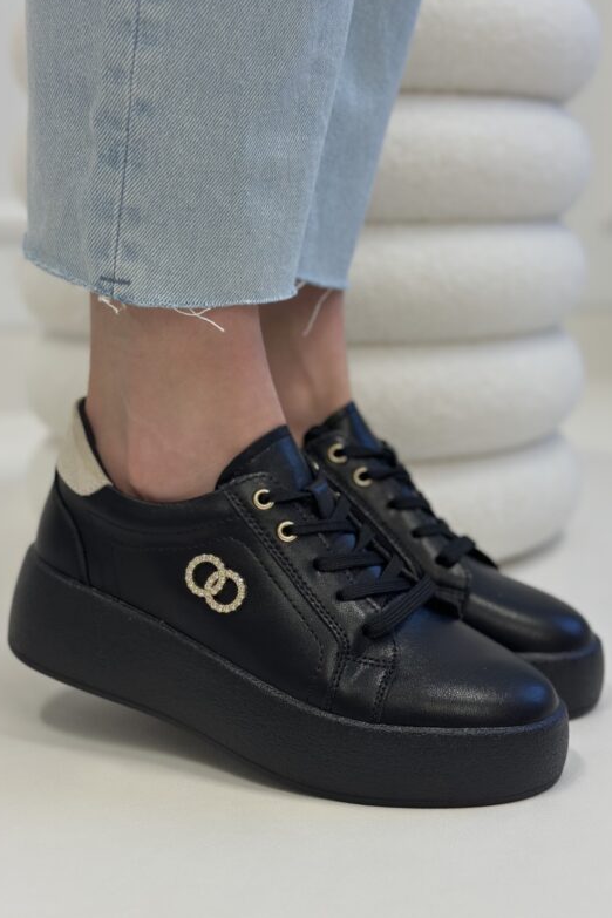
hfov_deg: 26.5
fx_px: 1300
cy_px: 454
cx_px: 304
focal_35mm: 51
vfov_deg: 38.9
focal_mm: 6.86
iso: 125
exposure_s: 1/100
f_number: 1.78
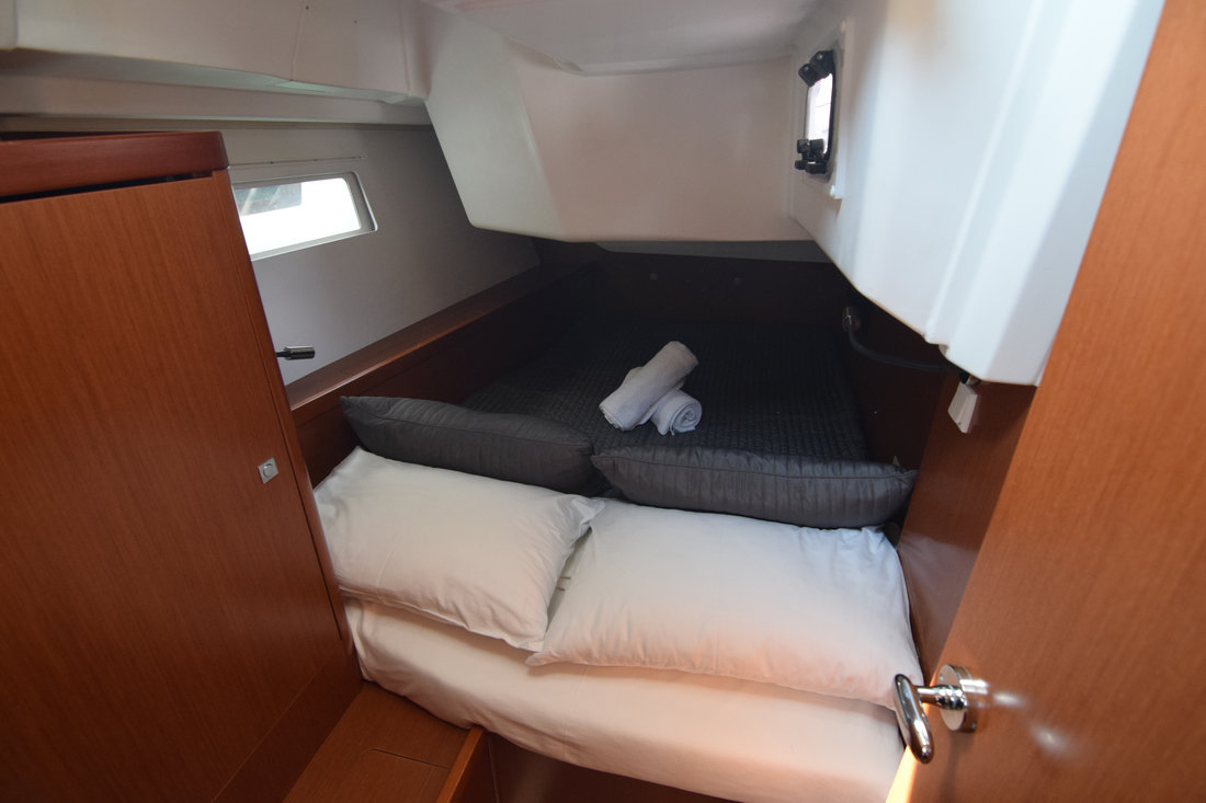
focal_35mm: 16
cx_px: 603
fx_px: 553
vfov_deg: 72.0
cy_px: 402
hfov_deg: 95.0
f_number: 4.5
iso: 1600
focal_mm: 11
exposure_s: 1/80
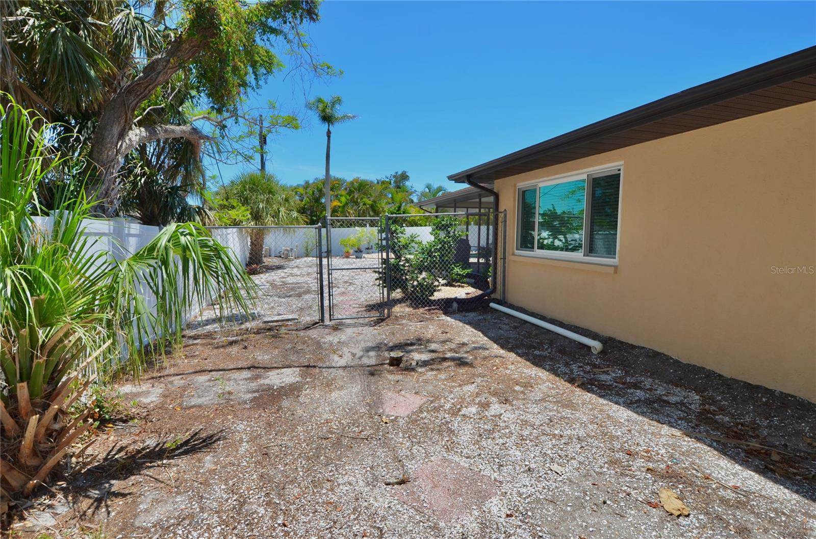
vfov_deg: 67.1
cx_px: 408
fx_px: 407
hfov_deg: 90.1
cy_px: 270
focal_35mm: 18
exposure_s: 1/250
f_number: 8
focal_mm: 12
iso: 100
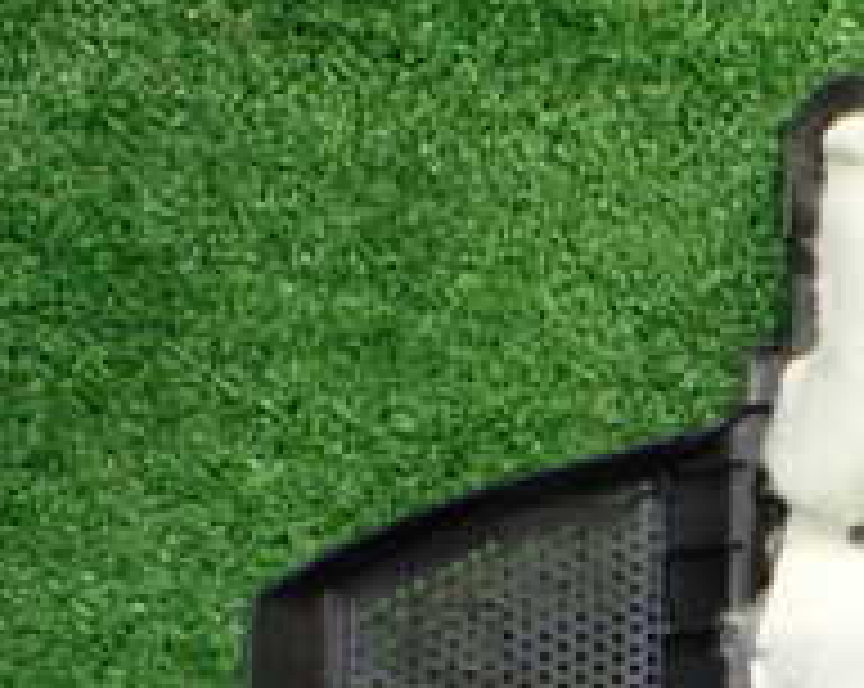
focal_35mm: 116
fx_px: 2962
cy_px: 818
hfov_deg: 15.7
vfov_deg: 12.9
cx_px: 1170
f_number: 2.7
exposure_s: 1/160
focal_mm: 6.83
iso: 800
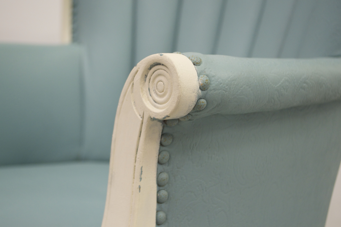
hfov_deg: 35.1
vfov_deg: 23.7
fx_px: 539
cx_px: 170
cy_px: 114
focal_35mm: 57
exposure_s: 1/15
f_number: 5
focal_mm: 38
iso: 560
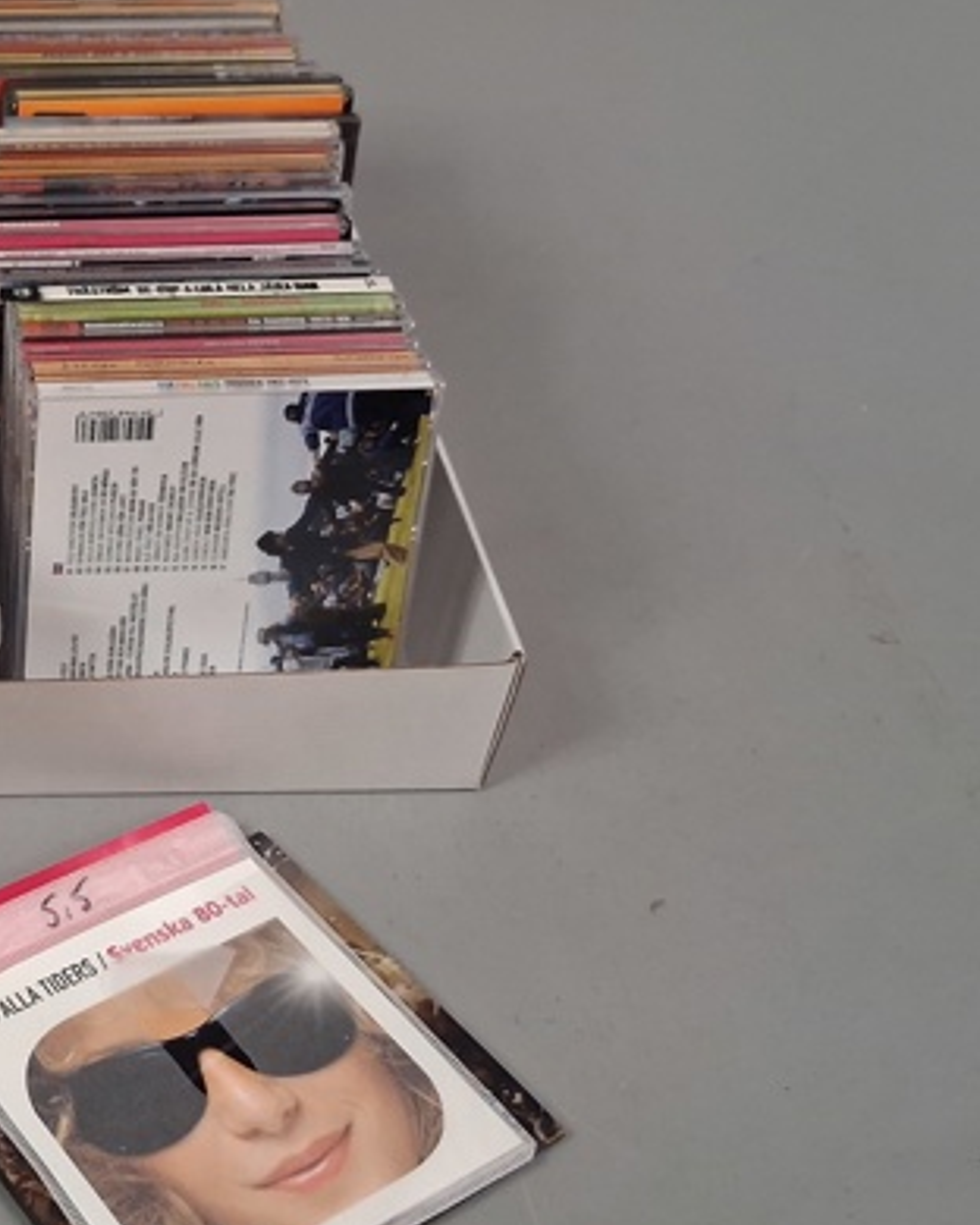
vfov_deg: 34.7
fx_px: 1958
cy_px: 606
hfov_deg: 25.9
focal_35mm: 54
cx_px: -113
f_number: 1.8
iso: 320
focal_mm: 4
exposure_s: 1/100
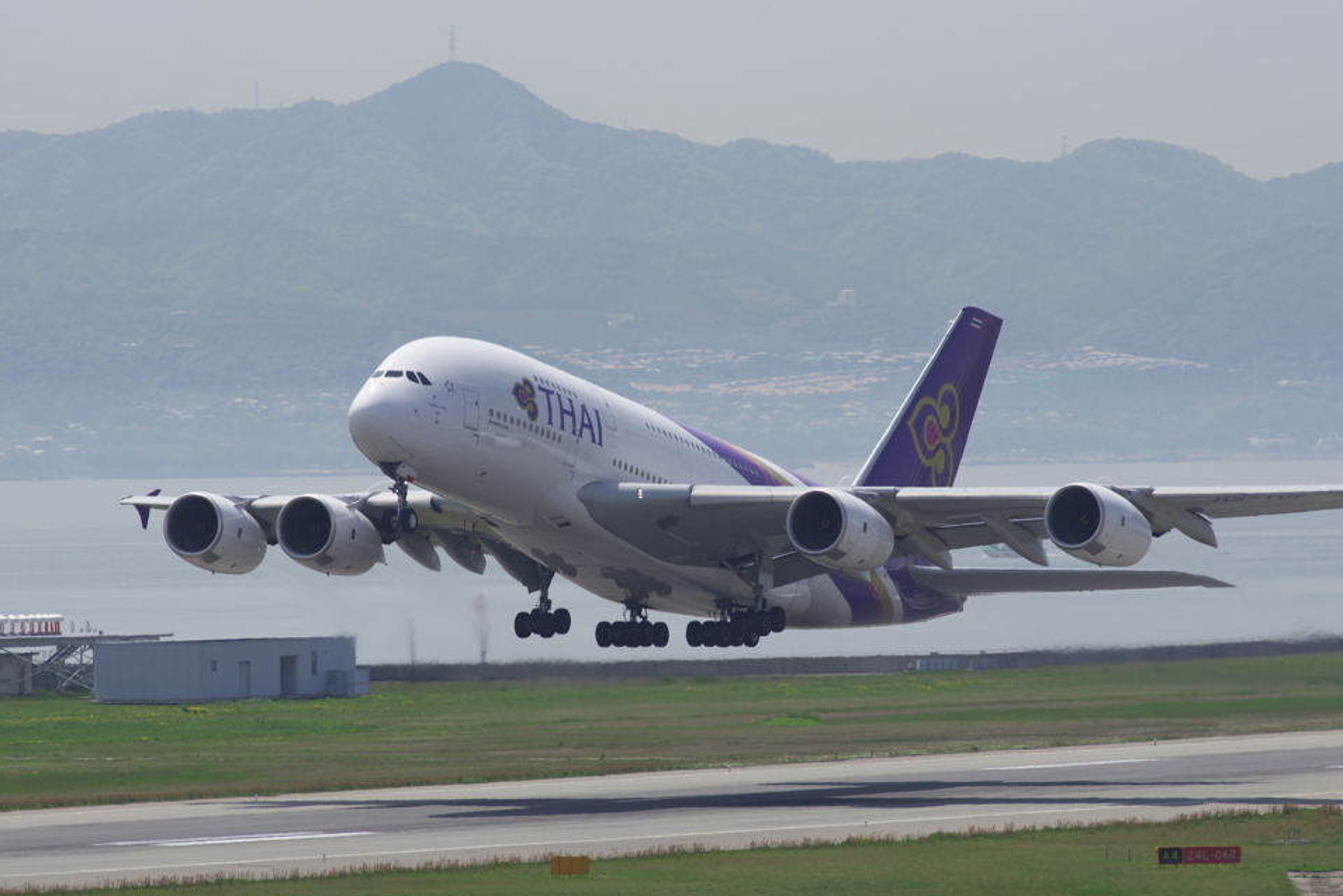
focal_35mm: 482
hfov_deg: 4.3
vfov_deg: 2.9
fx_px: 17983
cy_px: 459
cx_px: 674
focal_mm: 300
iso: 200
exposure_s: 1/1000
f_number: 8
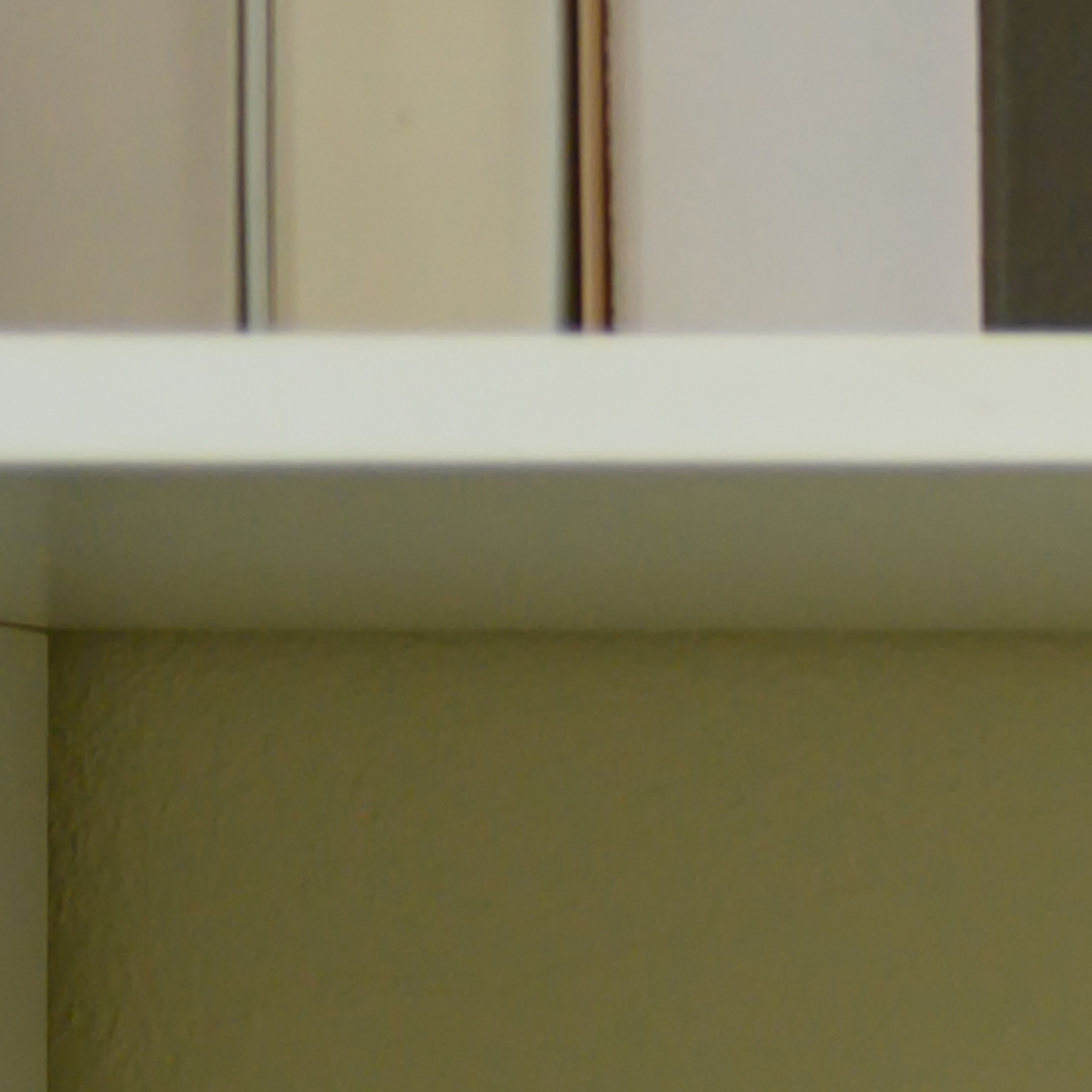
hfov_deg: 3.5
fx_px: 16525
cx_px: 5650
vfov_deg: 3.8
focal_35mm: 463
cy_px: 1661
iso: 250
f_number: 2
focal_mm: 50
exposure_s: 1/400
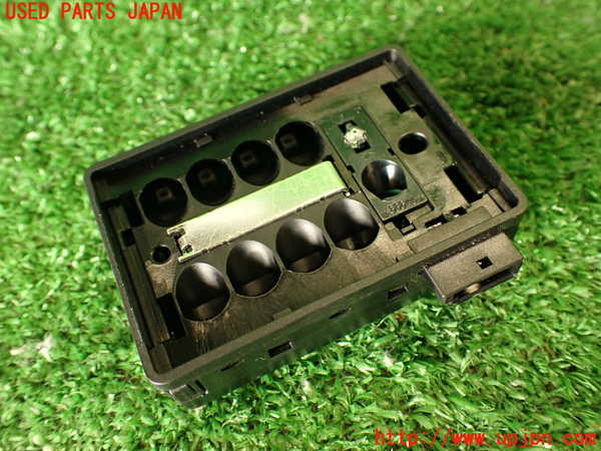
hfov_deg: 56.8
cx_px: 300
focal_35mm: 32
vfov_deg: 44.2
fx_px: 556
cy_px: 226
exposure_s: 1/30
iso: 200
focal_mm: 5.79
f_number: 2.4
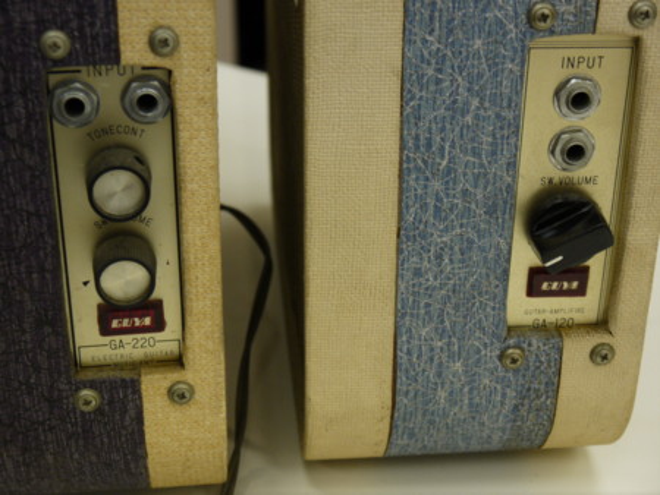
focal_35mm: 66
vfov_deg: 22.3
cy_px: 248
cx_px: 330
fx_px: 1259
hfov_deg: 29.4
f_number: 5.2
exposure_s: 1/60
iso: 640
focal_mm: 33
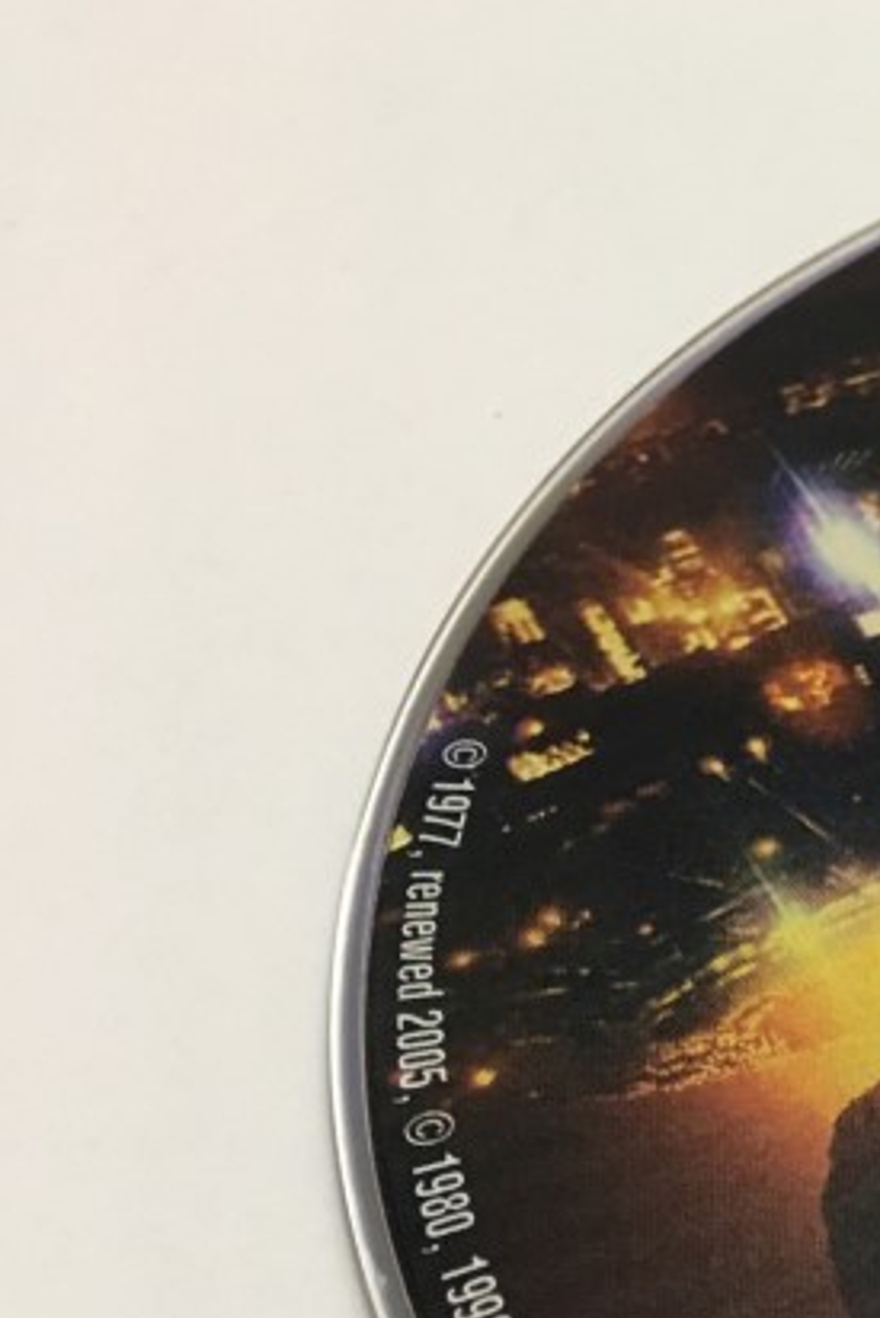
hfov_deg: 15.4
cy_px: 1136
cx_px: 1629
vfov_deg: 26.3
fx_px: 2747
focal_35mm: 75
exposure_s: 1/17
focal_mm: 4.15
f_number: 2.2
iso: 64
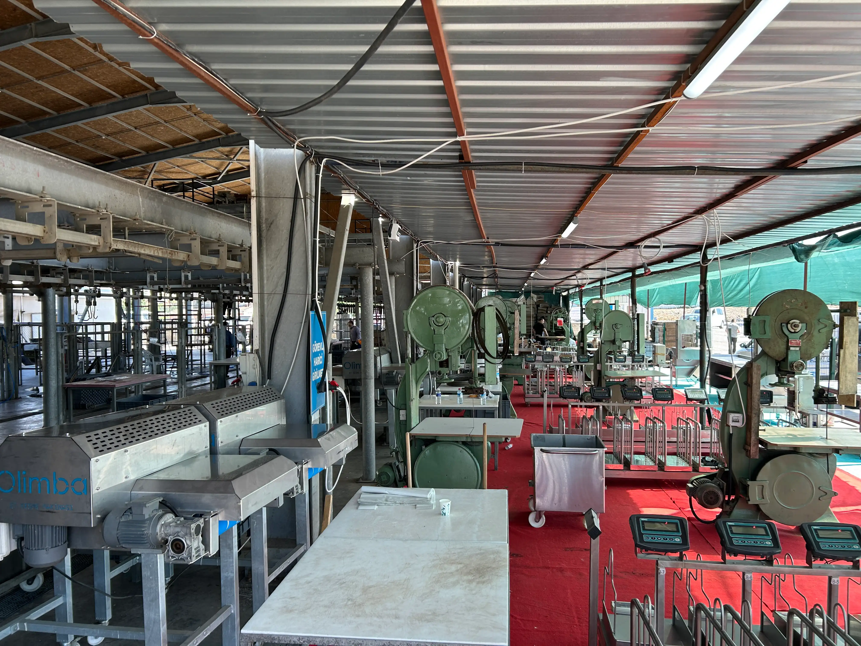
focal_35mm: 26
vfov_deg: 53.1
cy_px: 323
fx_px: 647
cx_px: 430
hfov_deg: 67.3
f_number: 1.5
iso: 50
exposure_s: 1/302
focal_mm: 5.7
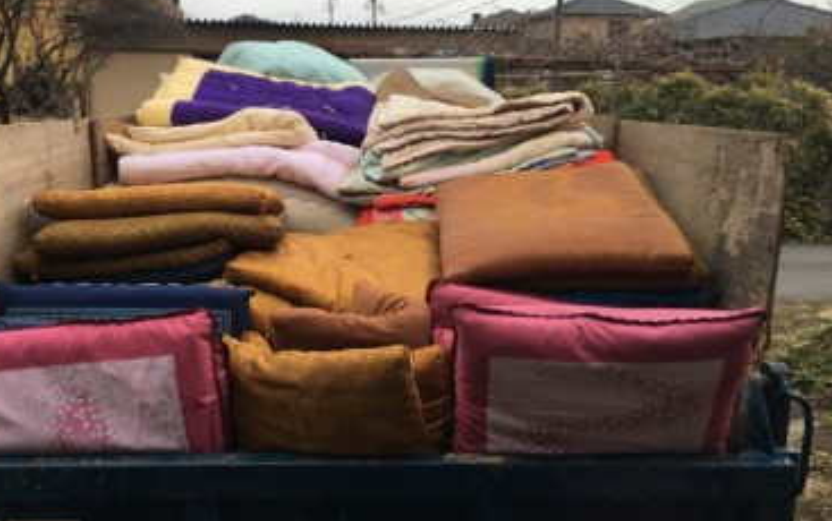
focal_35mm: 36
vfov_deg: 35.3
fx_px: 817
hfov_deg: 53.7
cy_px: 221
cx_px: 347
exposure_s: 1/60
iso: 25
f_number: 2.2
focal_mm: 4.15
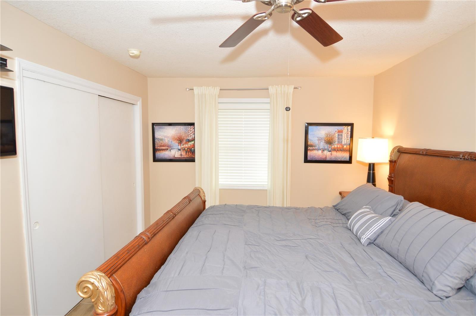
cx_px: 238
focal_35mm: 18
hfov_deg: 90.1
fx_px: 238
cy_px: 158
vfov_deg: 67.3
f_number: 4
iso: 500
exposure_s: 1/60
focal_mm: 12
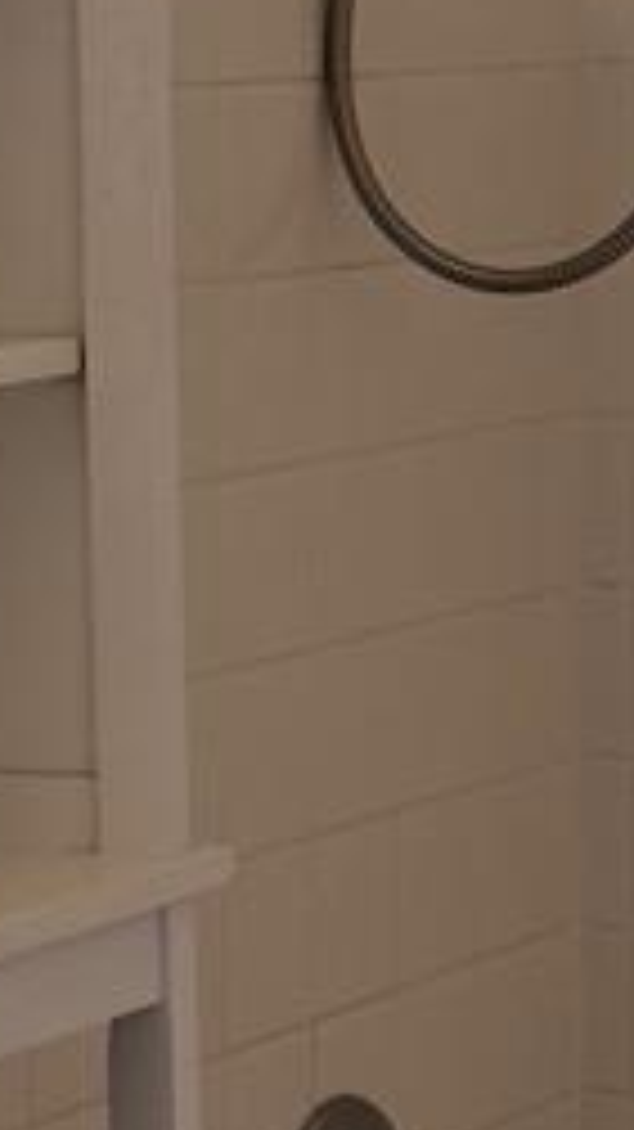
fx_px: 4787
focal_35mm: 160
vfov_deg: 13.4
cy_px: 657
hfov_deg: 7.3
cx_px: -571
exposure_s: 1/120
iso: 200
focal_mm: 6.76
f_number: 1.78
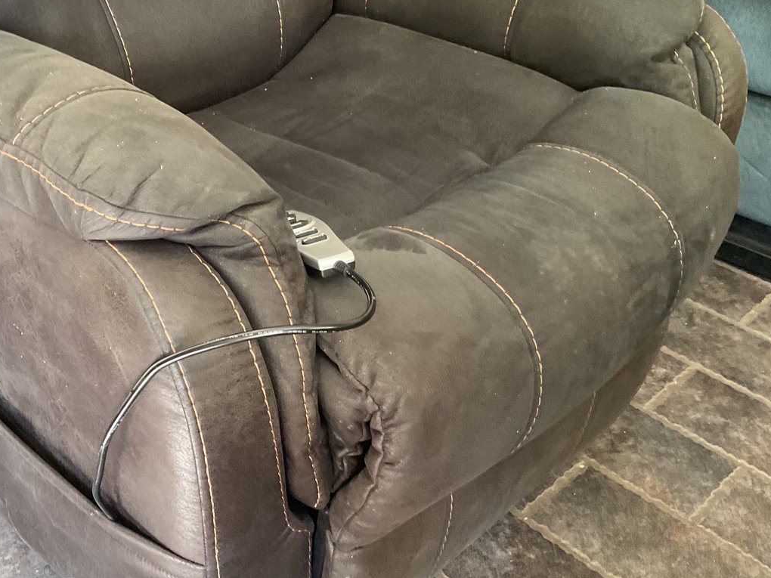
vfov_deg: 33.6
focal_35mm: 43
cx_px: 272
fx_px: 958
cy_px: 314
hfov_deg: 43.4
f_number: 1.8
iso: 250
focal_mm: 3
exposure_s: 1/60
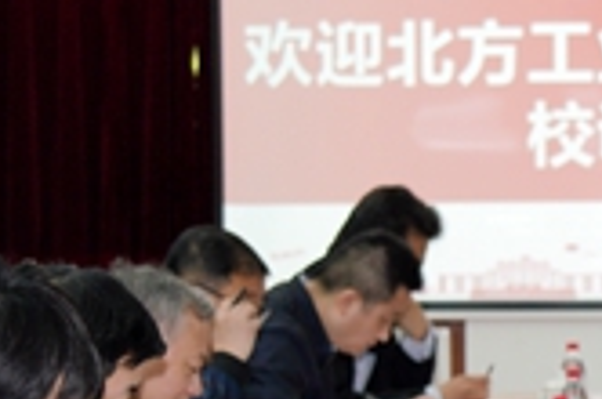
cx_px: 660
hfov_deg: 14.1
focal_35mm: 143
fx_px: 2387
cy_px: 212
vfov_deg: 9.6
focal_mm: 37
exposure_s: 1/60
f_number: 4
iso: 400
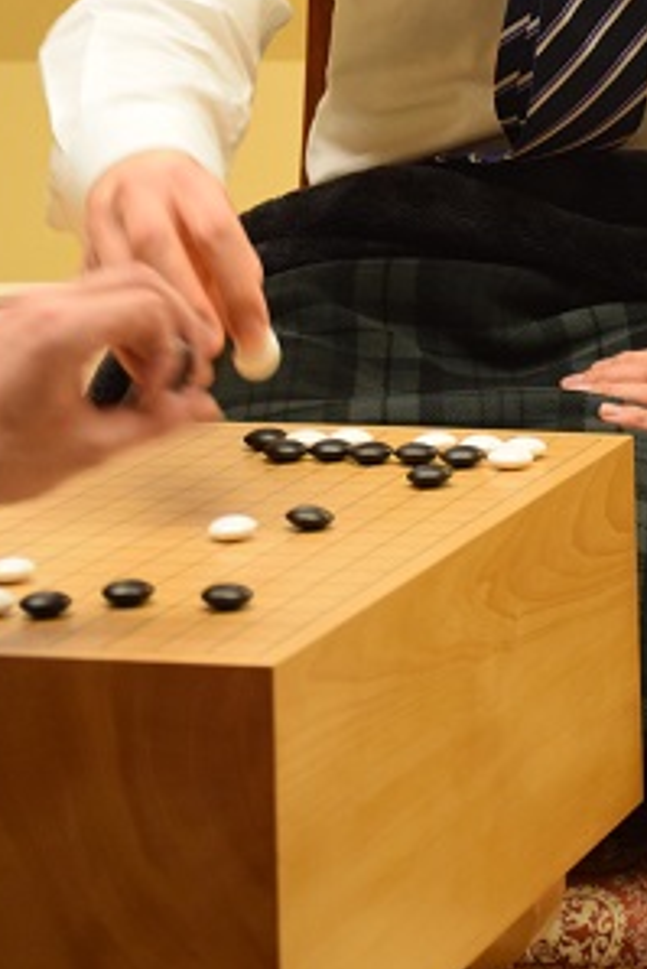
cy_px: 7
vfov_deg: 13.4
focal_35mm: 151
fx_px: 4066
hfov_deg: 9.1
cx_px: 497
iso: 1600
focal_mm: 50
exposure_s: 1/20
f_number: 4.8
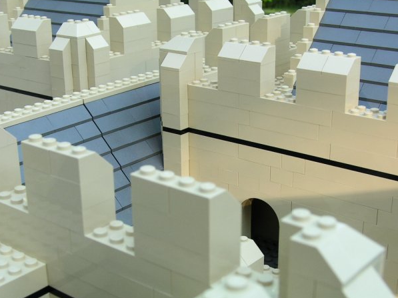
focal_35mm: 59
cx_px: 185
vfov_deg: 24.8
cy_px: 171
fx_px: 678
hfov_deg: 32.7
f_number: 3.5
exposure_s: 1/80
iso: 50
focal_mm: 7.4
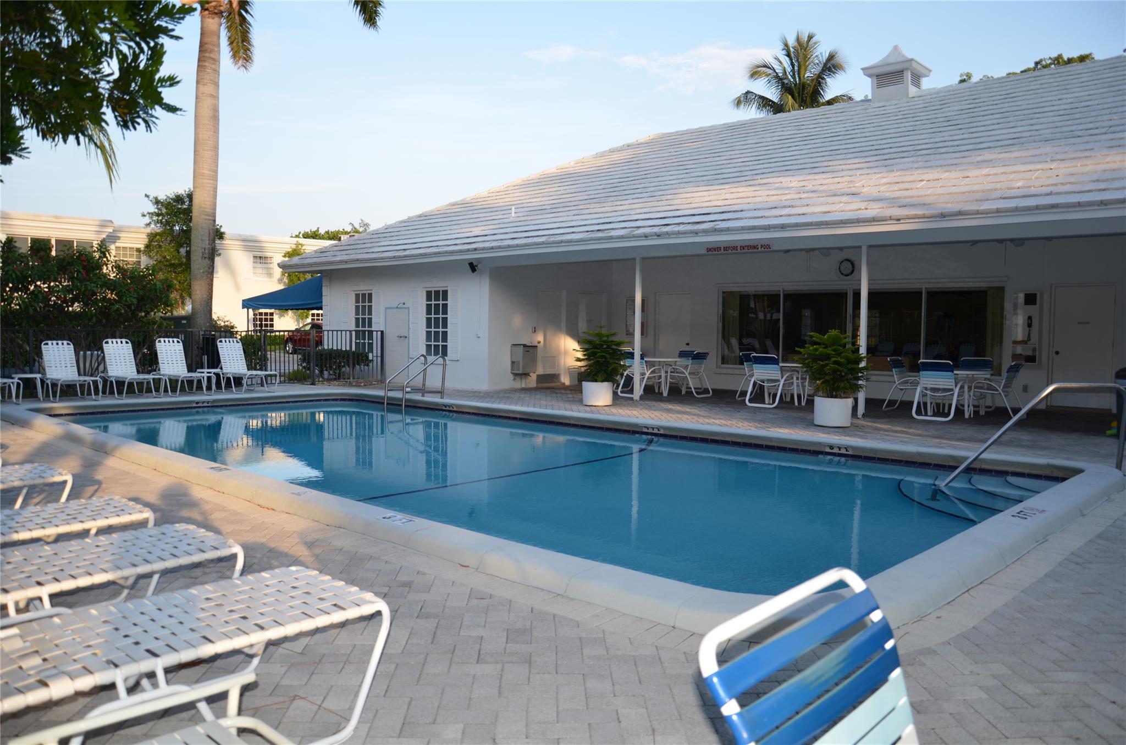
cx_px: 563
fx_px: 843
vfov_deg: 47.7
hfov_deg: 67.5
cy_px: 372
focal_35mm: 27
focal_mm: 18
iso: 125
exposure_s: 1/250
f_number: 4
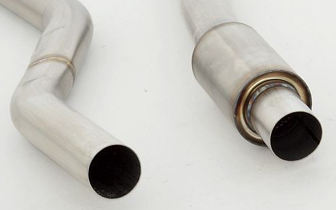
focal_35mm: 191
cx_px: 420
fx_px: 1749
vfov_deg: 6.8
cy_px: 267
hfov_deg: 10.8
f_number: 10
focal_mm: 32
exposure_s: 1/200
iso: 200
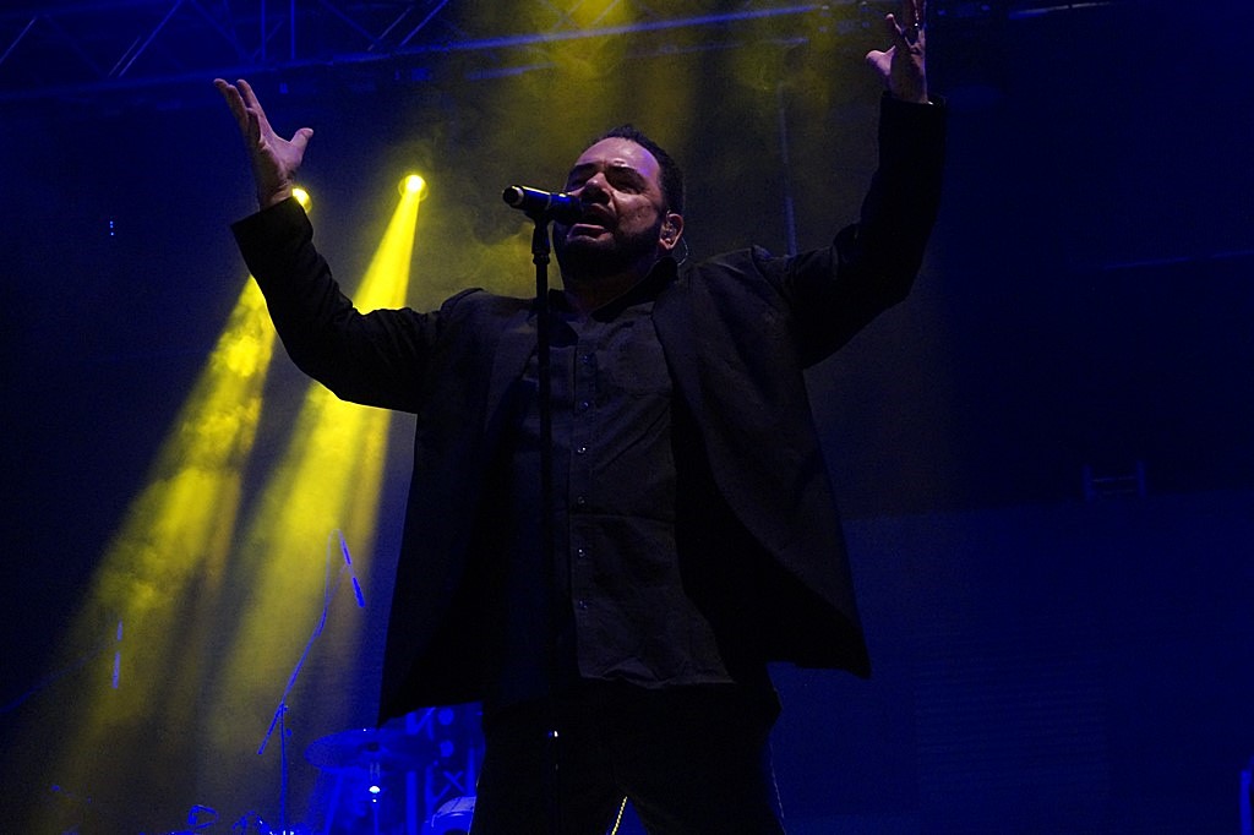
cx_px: 627
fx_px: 2873
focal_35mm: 82
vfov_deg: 16.5
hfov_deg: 24.6
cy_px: 418
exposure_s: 1/100
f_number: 4.5
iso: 3200
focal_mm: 55
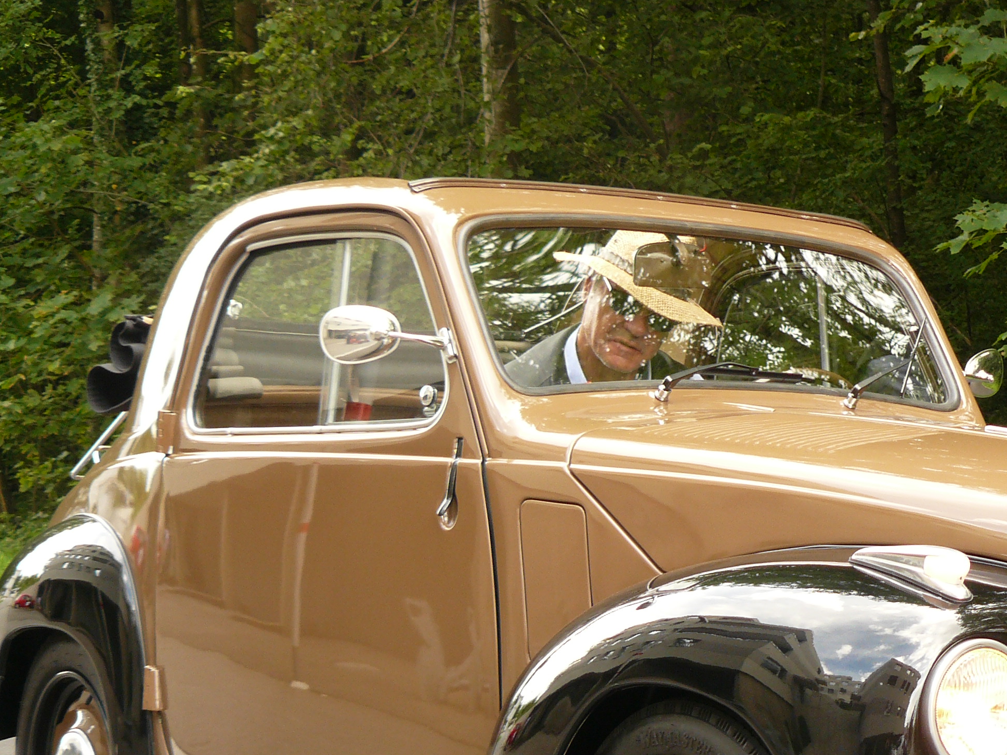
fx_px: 2677
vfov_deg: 16.0
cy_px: 582
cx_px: 756
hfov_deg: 21.1
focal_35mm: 92
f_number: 2.8
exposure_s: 1/50
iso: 100
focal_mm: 9.6
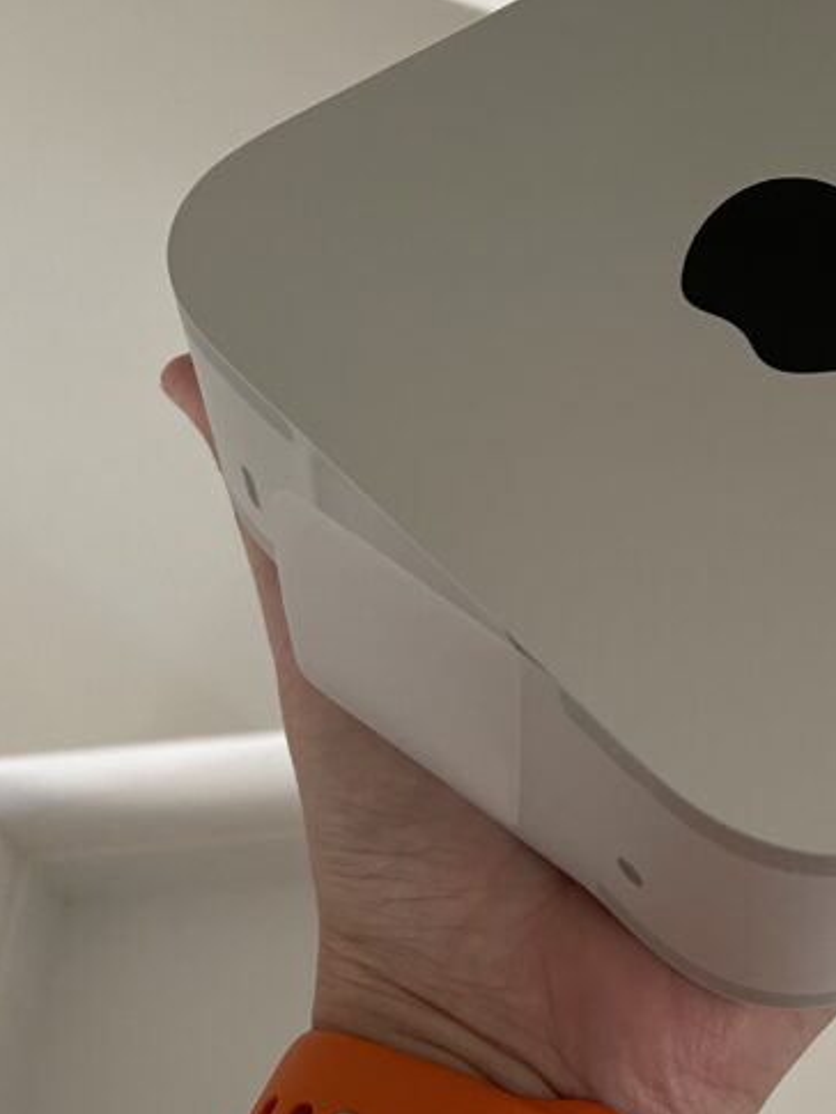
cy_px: 444
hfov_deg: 28.2
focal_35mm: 50
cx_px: 721
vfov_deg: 38.0
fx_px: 1609
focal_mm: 4.2
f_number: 1.6
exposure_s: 1/60
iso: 160
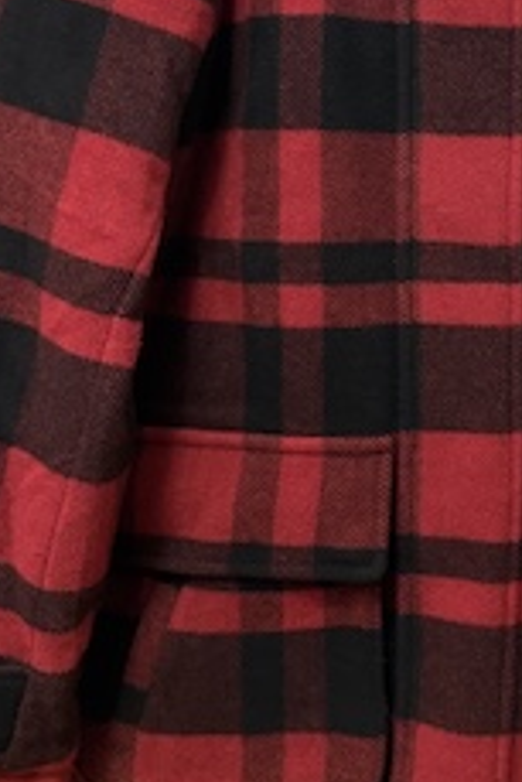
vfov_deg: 33.7
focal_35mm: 58
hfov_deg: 22.8
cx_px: 471
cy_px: 186
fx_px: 1259
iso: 1250
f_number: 1.78
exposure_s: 1/30
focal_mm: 6.76
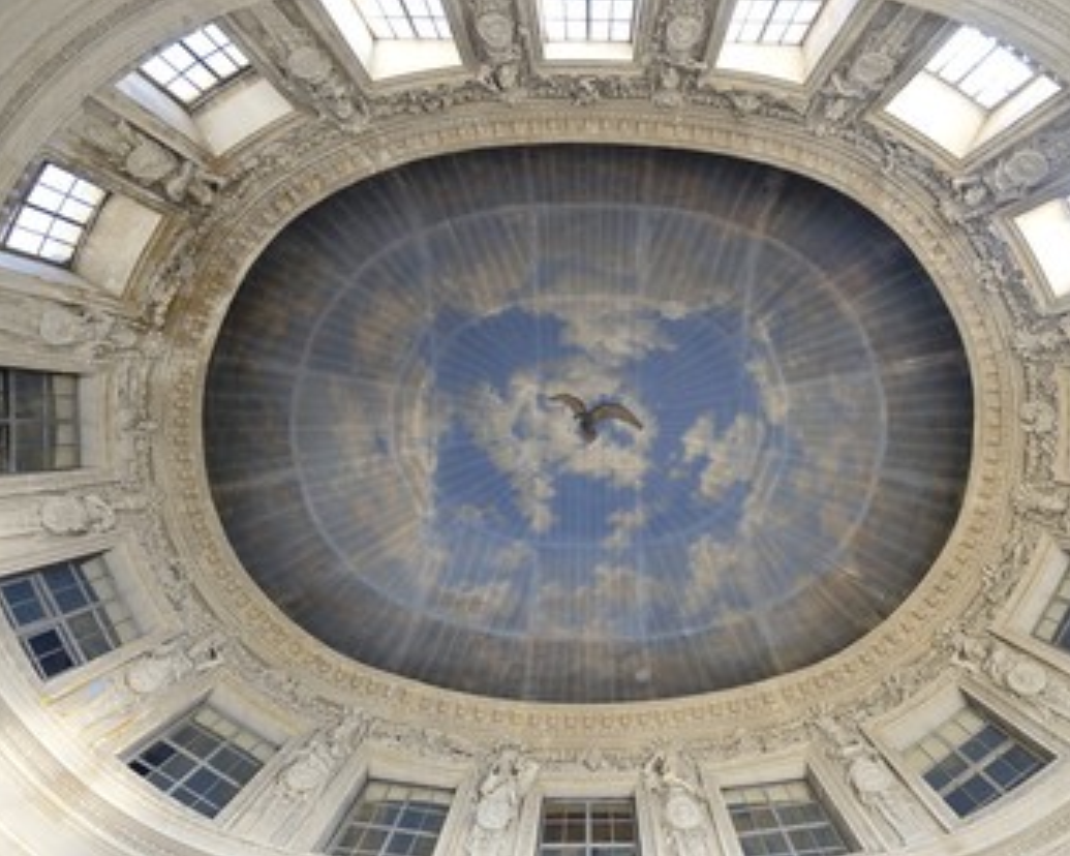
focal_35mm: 16
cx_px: 592
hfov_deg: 92.8
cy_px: 425
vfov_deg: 80.4
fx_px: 507
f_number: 8
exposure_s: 1/10
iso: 200
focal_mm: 14
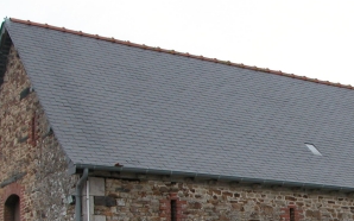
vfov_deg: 14.9
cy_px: 253
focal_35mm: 85
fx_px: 820
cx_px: 334
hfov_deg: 23.6
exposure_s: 1/135
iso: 100
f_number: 4
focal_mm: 8.9
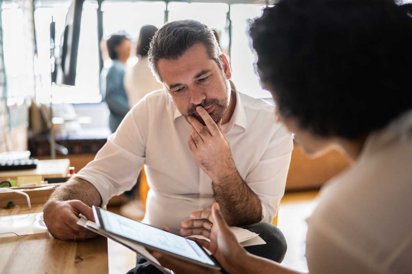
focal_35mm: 35
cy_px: 137
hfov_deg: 54.4
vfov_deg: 37.9
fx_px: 401
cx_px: 206
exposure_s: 1/200
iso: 500
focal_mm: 35
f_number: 1.2
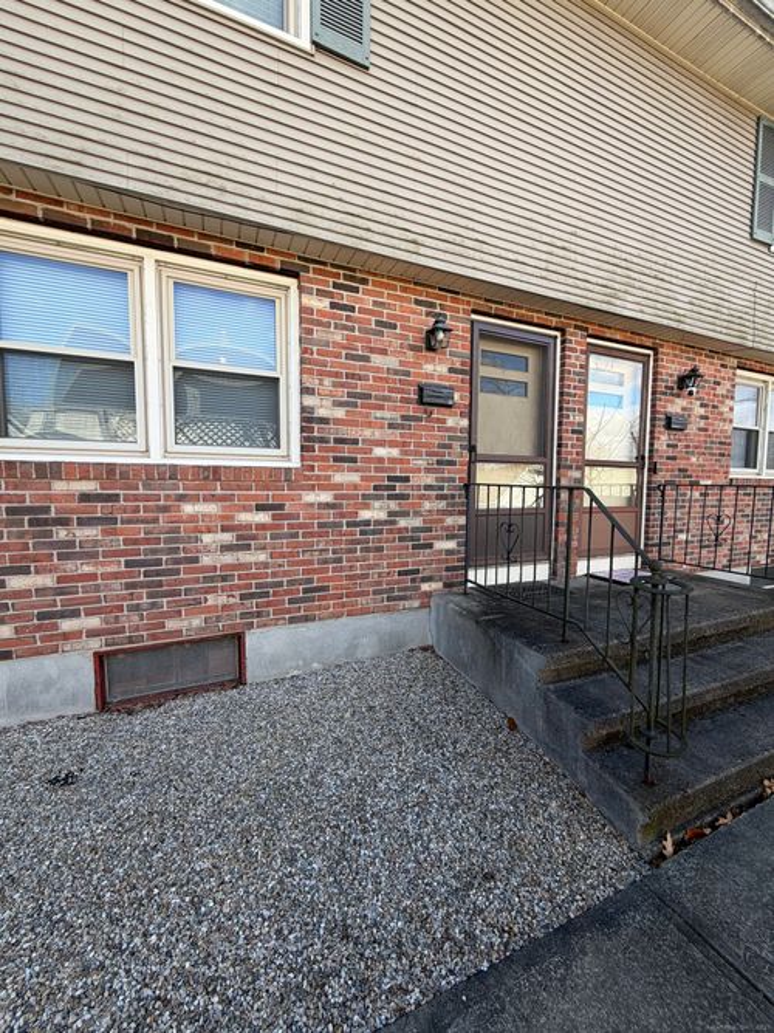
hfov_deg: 85.7
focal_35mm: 14
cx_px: 387
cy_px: 516
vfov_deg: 102.1
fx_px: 418
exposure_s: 1/191
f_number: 2.2
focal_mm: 2.22
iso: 40
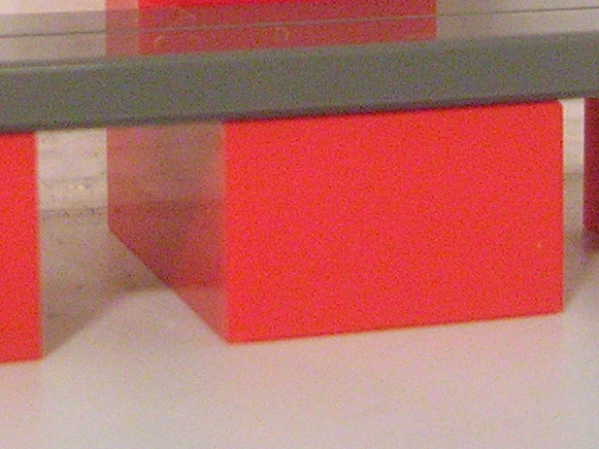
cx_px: 345
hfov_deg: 14.7
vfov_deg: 10.5
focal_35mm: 134
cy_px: -324
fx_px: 2319
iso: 200
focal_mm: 5.8
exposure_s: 1/3.8
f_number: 2.8
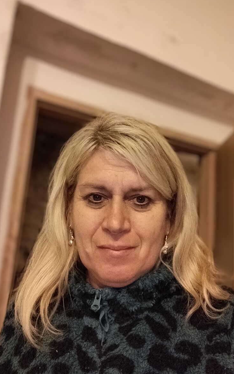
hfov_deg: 47.6
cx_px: 120
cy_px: 184
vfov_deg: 70.4
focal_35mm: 26
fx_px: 265
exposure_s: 1/20
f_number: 2.4
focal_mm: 3.26
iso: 1000
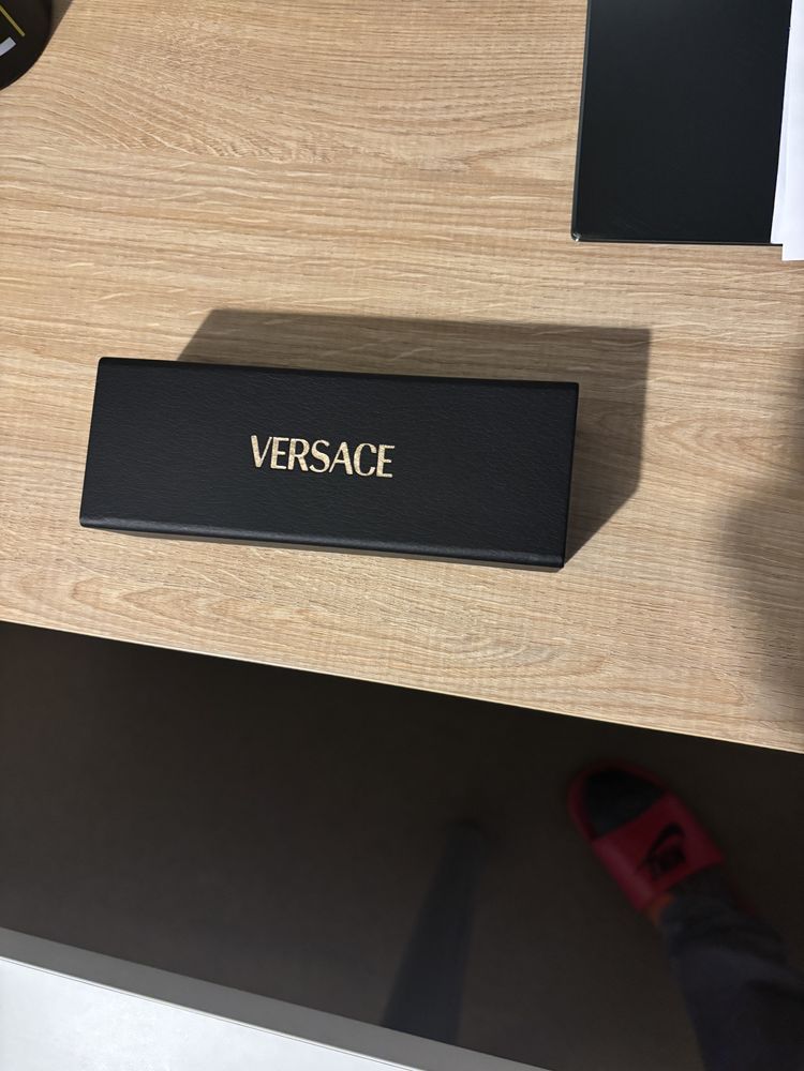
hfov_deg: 53.1
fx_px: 805
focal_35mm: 26
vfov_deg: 67.3
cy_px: 536
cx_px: 402
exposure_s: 1/33
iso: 500
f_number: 1.6
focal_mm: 5.96
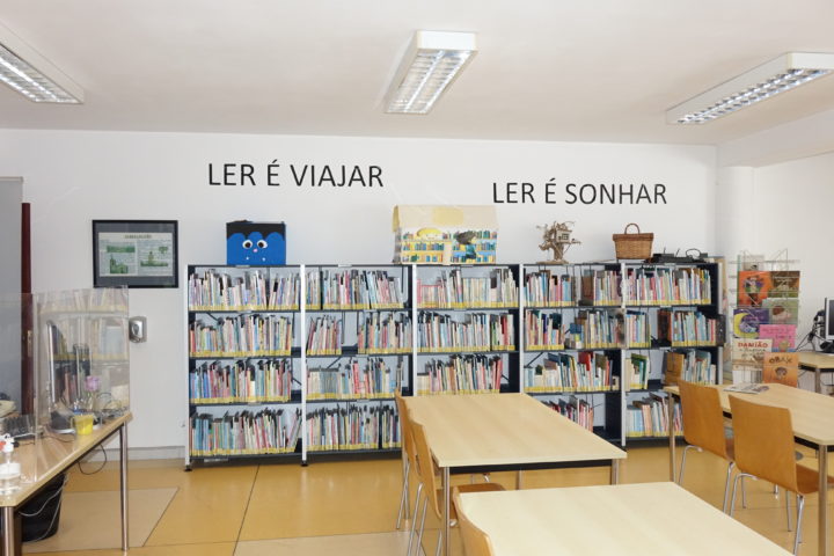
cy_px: 278
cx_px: 417
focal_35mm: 29
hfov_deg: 63.7
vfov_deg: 45.0
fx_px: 672
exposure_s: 1/320
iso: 1600
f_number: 4
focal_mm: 10.49
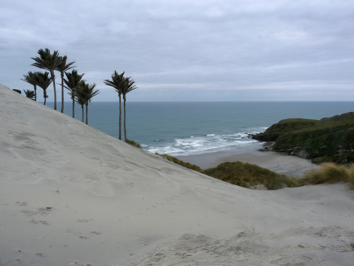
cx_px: 177
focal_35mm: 27
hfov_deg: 65.3
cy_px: 133
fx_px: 276
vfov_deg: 51.4
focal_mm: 4.8
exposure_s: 1/250
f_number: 5.6
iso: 100
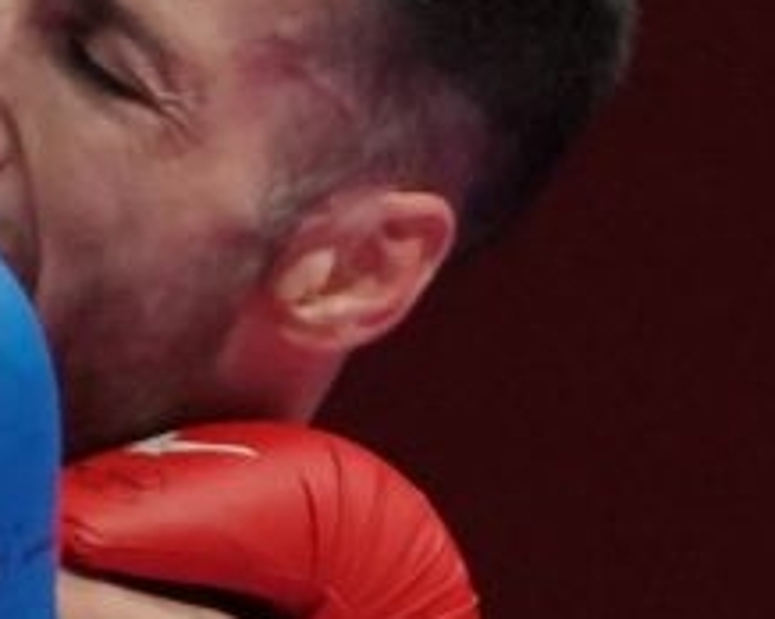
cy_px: 523
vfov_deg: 0.5
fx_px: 74731
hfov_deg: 0.6
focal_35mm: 3261
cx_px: 288
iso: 3200
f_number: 4
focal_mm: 280
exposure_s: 1/1000
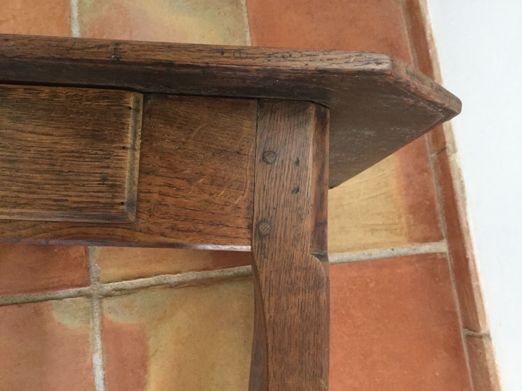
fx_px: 467
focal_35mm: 31
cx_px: 261
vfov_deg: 45.4
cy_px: 196
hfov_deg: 58.4
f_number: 2.4
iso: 250
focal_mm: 3.3
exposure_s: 1/33
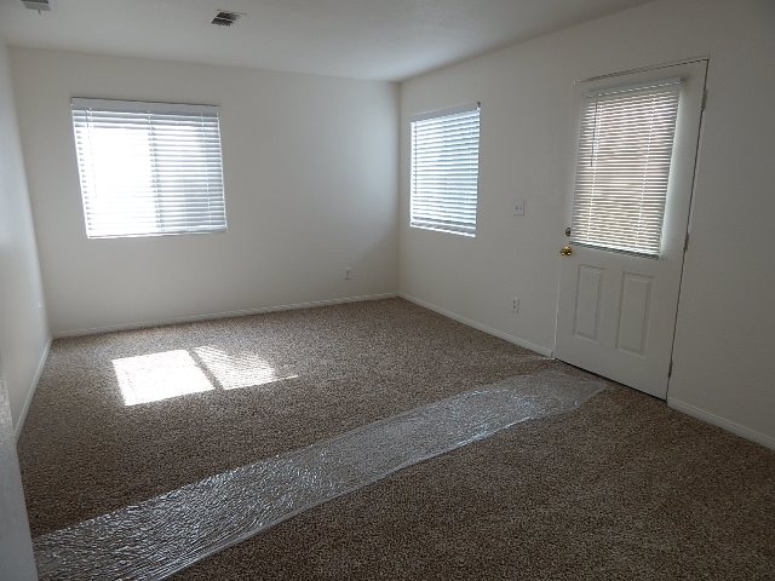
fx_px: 493
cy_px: 290
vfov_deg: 61.1
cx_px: 388
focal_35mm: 22
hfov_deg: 76.4
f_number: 3
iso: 125
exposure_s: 1/60
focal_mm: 4
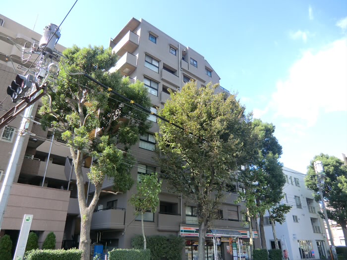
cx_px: 174
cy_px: 130
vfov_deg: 56.8
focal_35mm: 24
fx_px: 241
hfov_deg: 71.6
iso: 64
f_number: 3.2
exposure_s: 1/125
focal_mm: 4.3
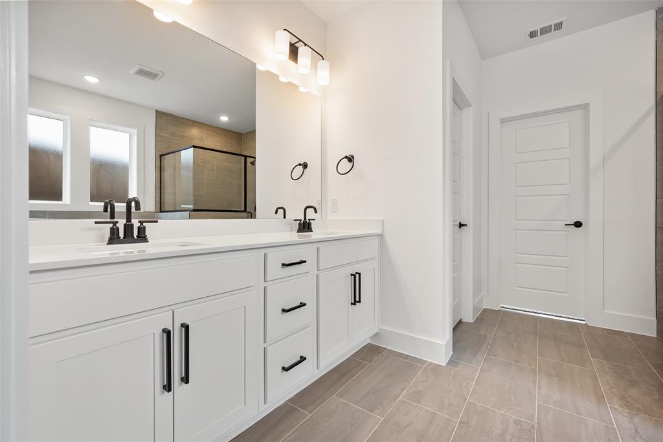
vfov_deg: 77.3
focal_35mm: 15
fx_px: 276
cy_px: 221
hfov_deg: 100.4
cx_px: 332
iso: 1600
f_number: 8
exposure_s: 1/40
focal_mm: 15
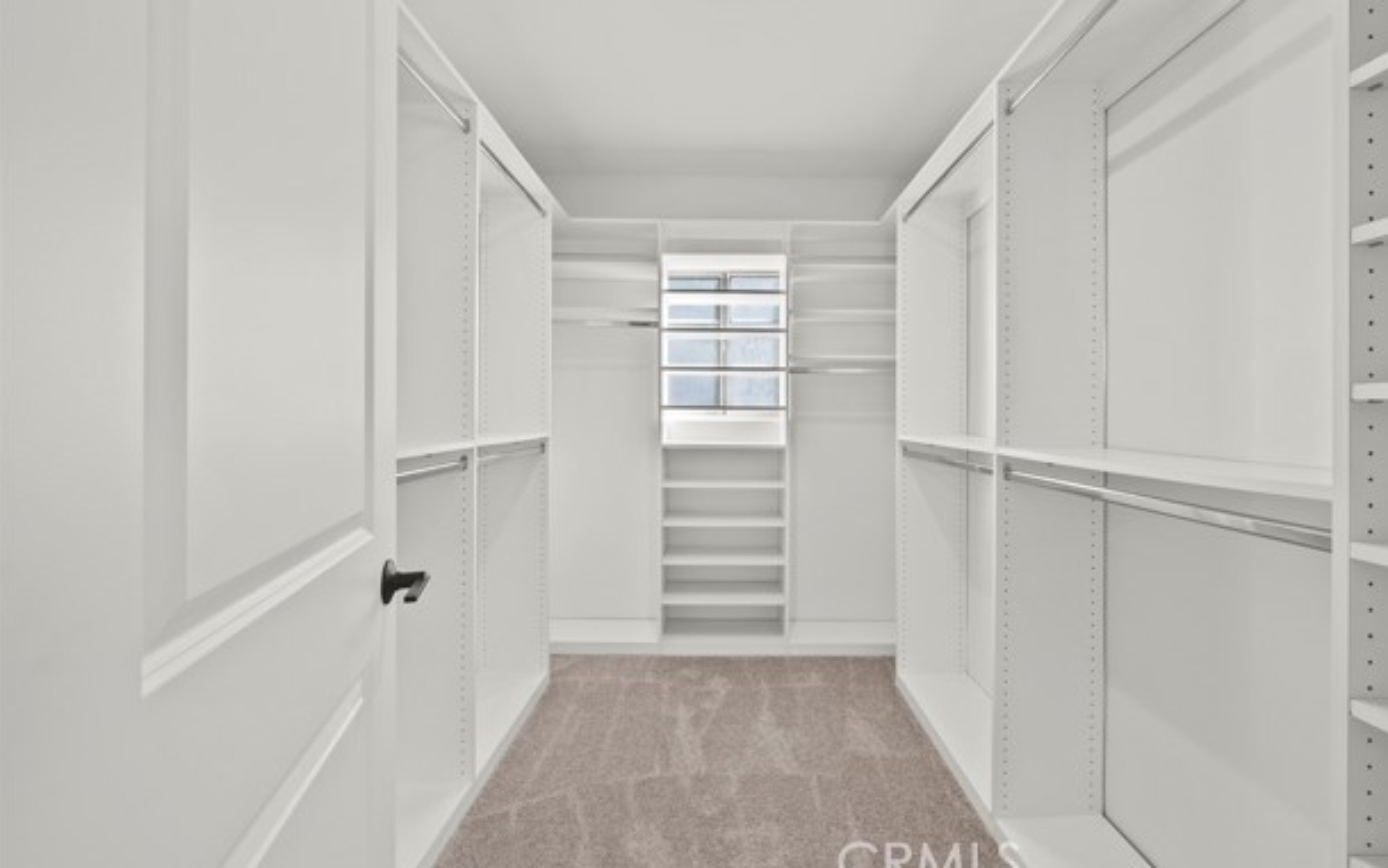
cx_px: 727
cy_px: 409
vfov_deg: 74.8
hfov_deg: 101.4
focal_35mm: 15
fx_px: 568
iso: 250
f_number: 9
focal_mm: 14
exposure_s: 1/8
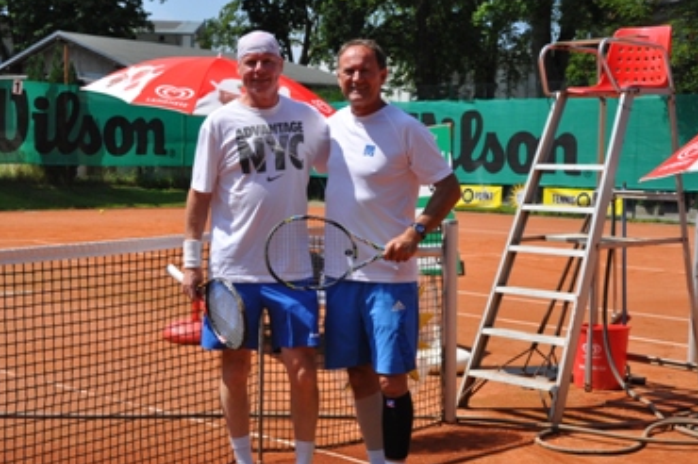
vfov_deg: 21.3
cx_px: 313
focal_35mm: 64
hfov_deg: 31.6
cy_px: 247
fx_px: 1232
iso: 400
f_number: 7.1
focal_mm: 35
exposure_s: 1/2000
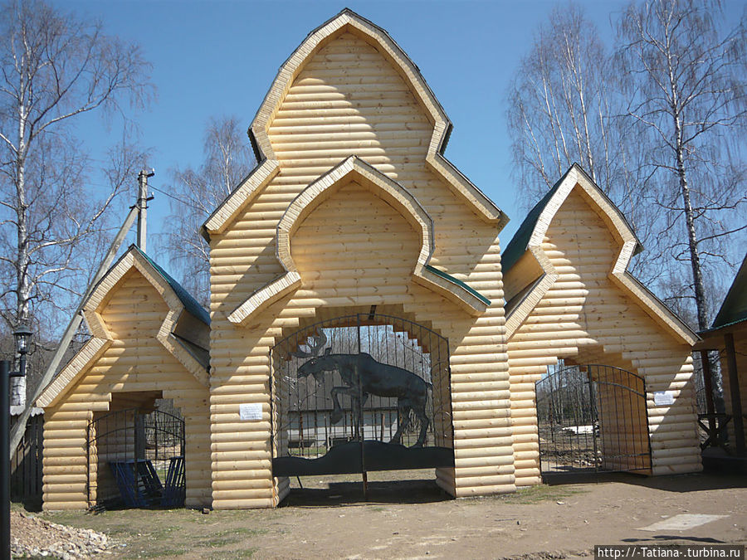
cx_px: 374
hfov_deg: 55.4
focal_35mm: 33
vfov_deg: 42.9
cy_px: 280
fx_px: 712
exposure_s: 1/200
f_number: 8
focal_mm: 5.5
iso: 100
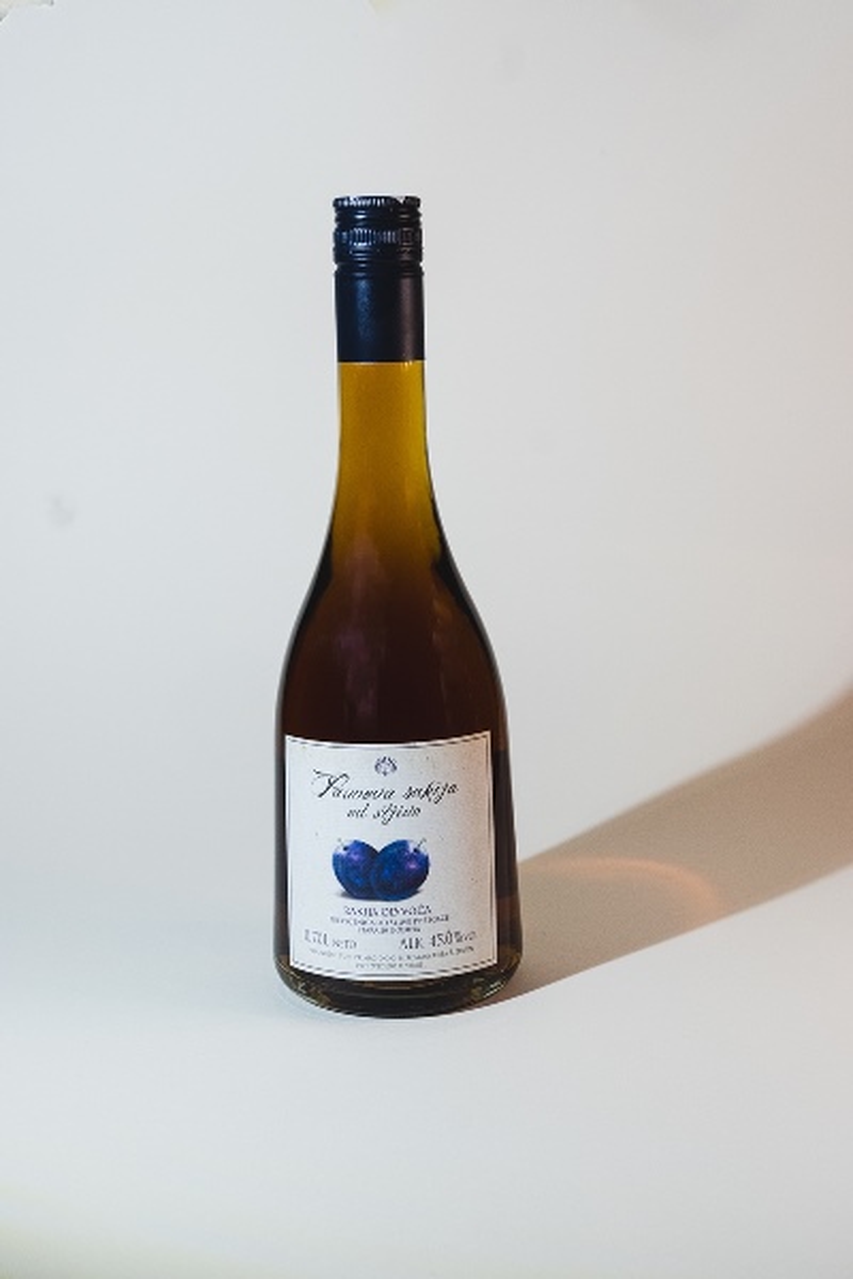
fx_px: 1884
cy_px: 640
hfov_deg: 25.5
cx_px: 426
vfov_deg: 37.5
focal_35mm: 53
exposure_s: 1/100
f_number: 8
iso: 1250
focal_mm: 35.5
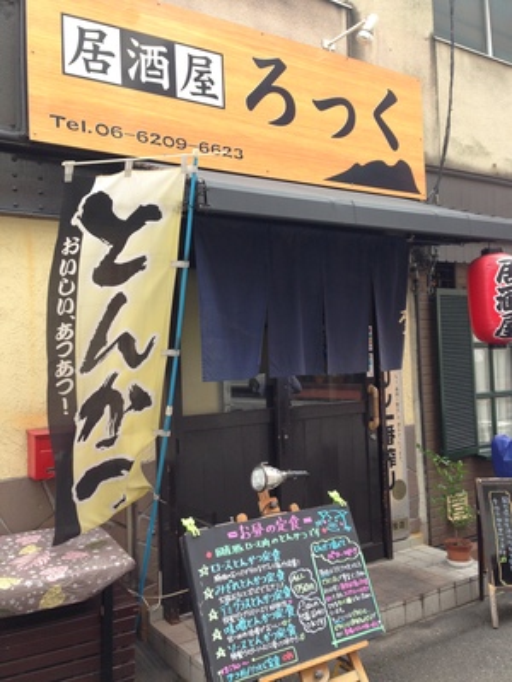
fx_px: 651
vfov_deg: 55.4
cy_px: 341
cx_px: 256
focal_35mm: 33
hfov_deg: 42.9
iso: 50
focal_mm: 4.12
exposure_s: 1/163
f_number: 2.4
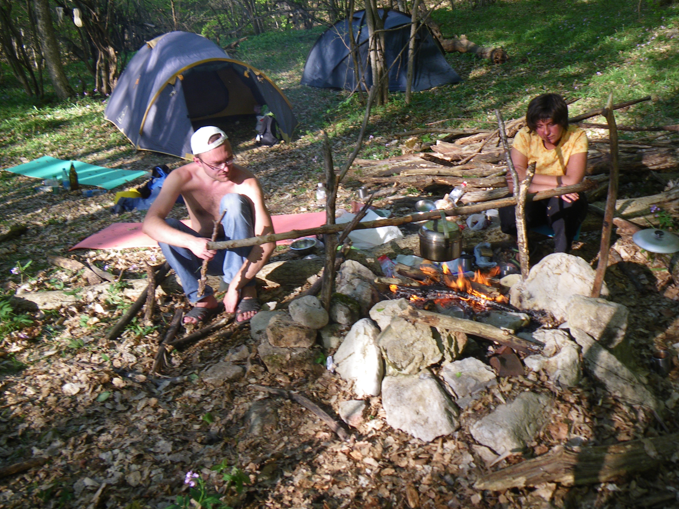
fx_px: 667
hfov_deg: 53.9
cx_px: 368
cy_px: 206
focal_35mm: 34
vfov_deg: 41.6
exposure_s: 1/50
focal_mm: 5
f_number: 3.5
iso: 64
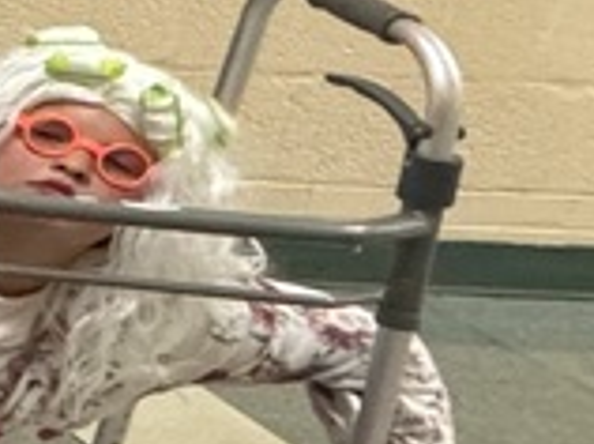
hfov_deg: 10.6
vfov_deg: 15.7
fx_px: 1559
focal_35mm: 91
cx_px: -1312
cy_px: -68
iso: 800
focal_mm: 2.22
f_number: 2.2
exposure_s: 1/60
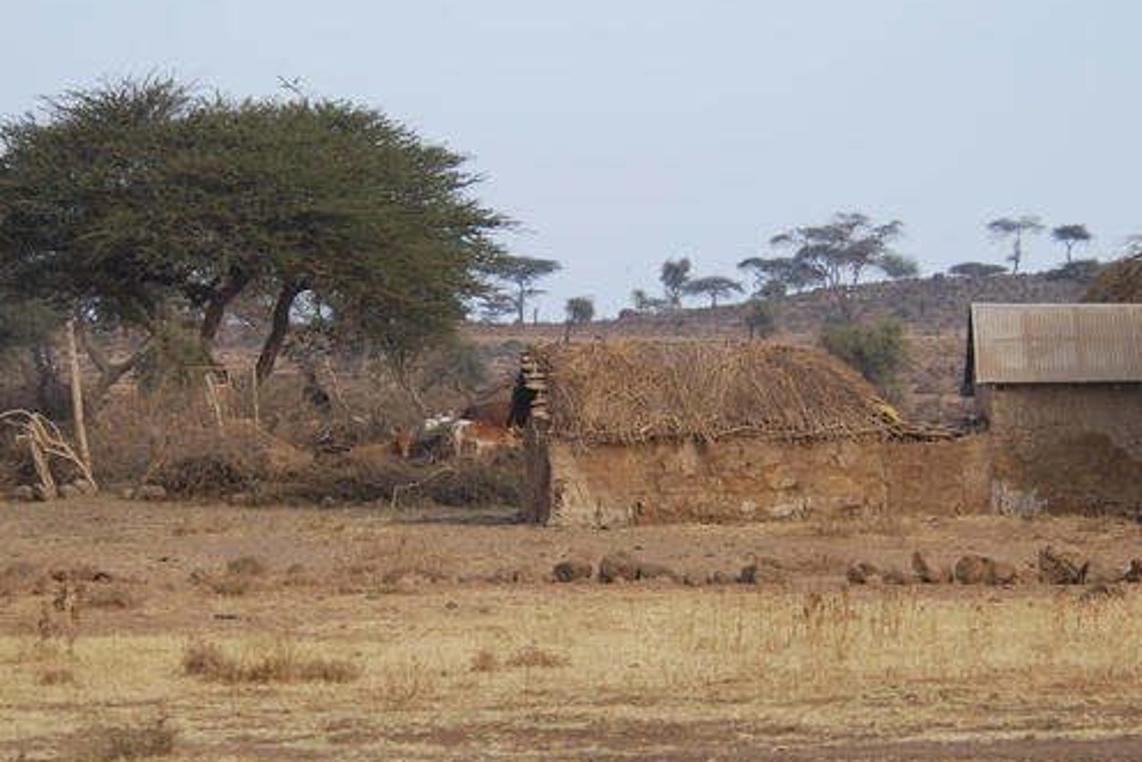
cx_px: 530
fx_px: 6187
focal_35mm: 195
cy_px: 467
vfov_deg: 7.0
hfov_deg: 10.5
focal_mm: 92
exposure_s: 1/160
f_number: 4.8
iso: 100
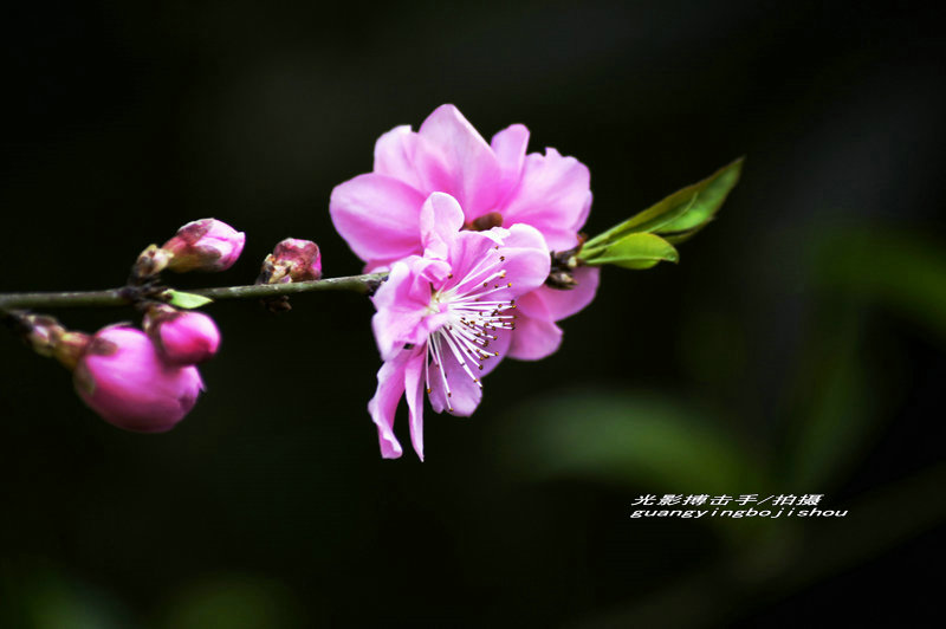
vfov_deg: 5.1
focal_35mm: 270
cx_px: 473
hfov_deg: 7.6
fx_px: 7089
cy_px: 314
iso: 100
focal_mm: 180
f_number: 5.6
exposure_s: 1/125
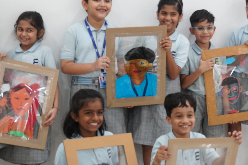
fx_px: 536
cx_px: 134
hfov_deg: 26.1
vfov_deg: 17.5
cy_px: 101
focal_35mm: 78
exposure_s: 1/60
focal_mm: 35
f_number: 4.5
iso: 1000
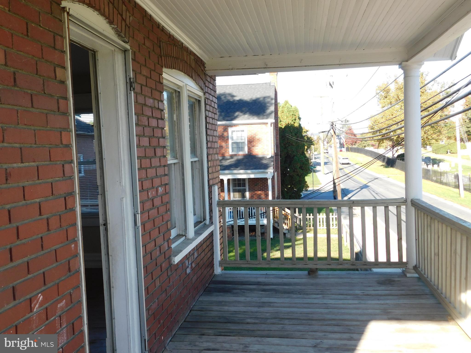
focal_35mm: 36
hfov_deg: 51.4
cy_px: 176
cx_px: 236
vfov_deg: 39.7
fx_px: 490
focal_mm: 6.3
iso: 125
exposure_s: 1/250
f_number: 3.5
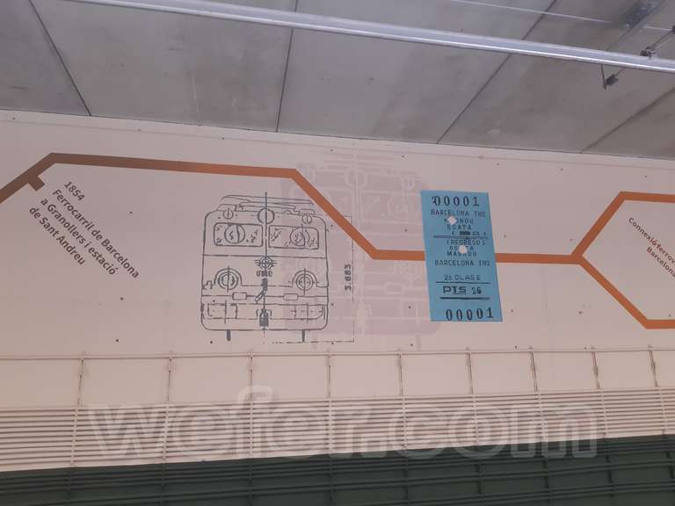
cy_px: 253
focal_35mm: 26
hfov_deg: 67.3
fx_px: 507
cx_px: 338
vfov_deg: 53.1
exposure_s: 1/50
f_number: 1.7
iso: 160
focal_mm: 3.92
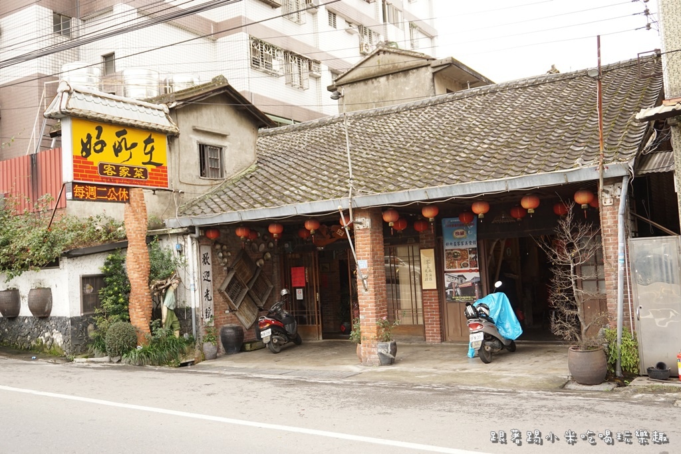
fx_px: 681
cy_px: 227
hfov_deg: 53.1
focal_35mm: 36
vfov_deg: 36.9
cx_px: 340
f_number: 4.5
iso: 400
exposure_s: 1/160
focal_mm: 24
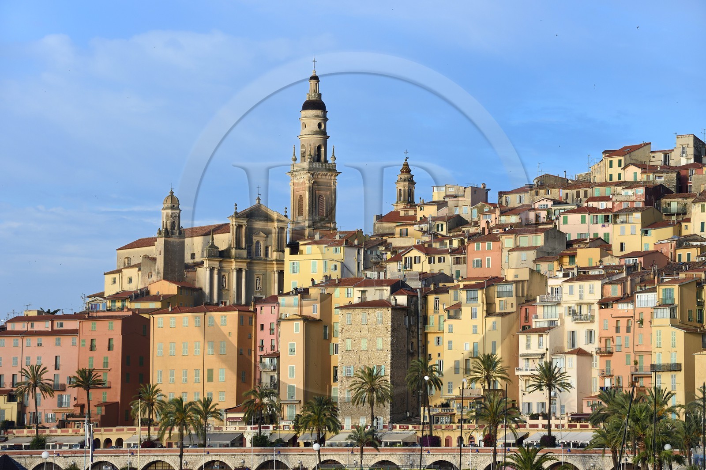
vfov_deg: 8.8
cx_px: 353
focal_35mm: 155
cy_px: 235
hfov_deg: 13.3
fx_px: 3037
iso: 200
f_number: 10
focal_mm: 155
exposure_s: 1/250
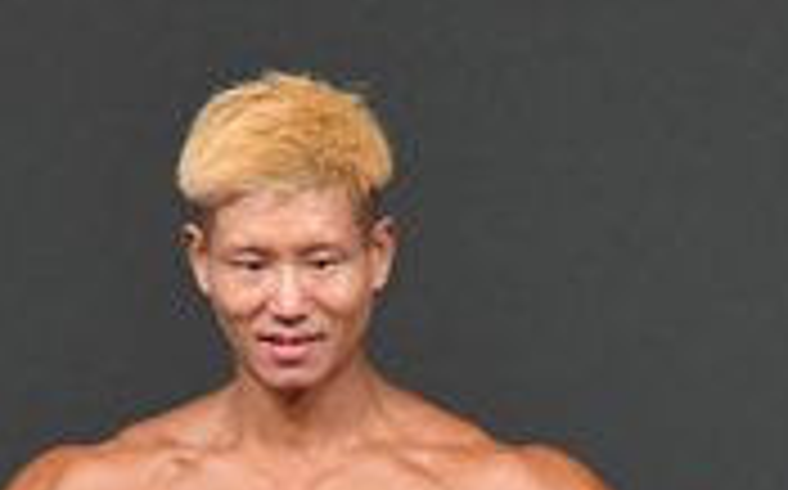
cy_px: 1047
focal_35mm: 1420
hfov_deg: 1.5
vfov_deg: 0.9
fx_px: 30466
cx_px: 583
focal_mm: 210
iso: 4000
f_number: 5.6
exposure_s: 1/400
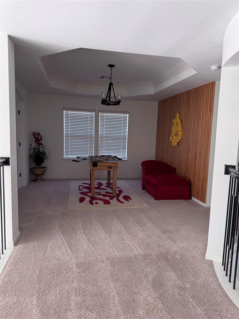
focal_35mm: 24
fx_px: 221
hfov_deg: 56.8
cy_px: 160
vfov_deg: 71.6
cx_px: 120
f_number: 1.78
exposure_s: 1/121
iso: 200
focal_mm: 6.76
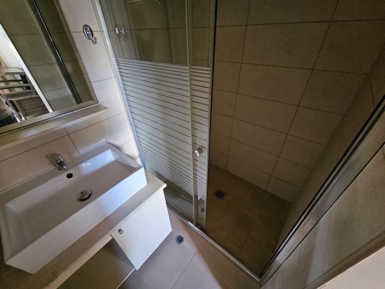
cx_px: 192
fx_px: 145
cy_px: 144
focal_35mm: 13
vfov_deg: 89.9
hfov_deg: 106.2
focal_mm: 2.2
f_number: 2.2
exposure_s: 1/25
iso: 1250
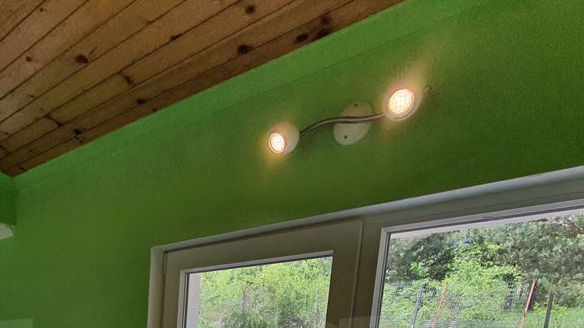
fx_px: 434
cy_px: 427
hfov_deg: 64.7
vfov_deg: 31.7
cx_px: 162
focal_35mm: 28
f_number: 2.2
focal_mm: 1.8
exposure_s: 1/154
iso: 50
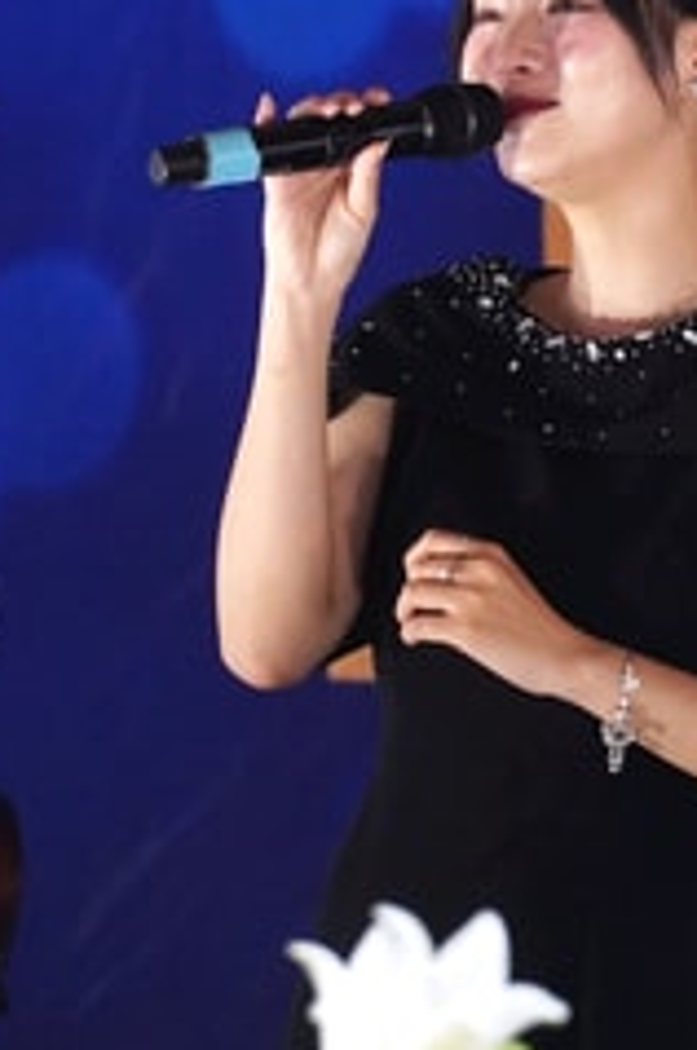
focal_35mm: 459
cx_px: 565
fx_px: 13368
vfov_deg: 4.5
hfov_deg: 3.0
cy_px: 300
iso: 4000
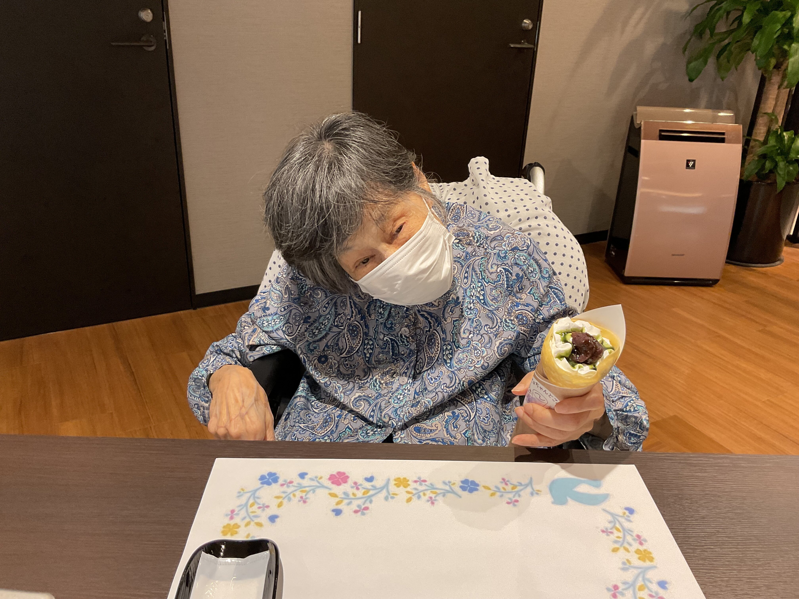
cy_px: 300
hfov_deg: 61.7
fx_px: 669
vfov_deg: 48.2
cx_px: 400
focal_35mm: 29
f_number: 1.8
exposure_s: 1/50
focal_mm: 3
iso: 64
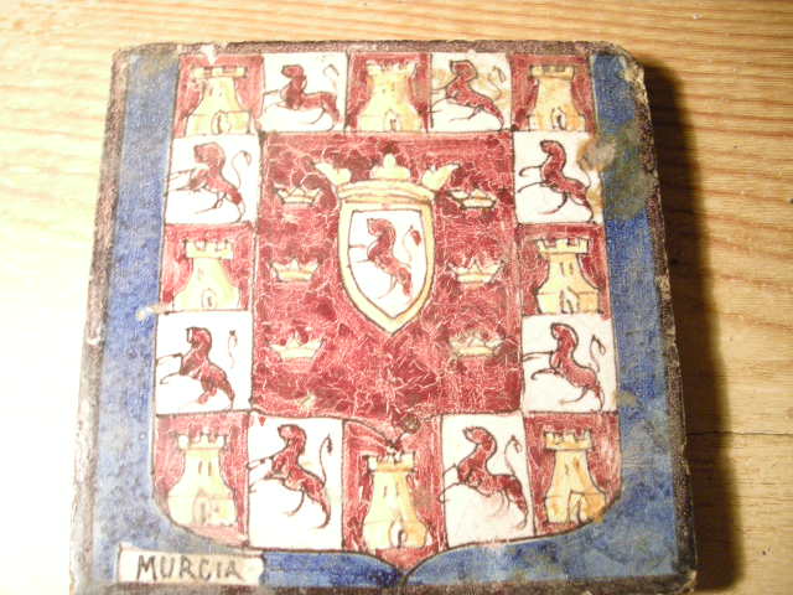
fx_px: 848
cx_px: 396
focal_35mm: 37
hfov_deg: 50.1
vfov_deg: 38.7
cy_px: 298
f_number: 2.8
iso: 400
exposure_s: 1/13
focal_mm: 7.9
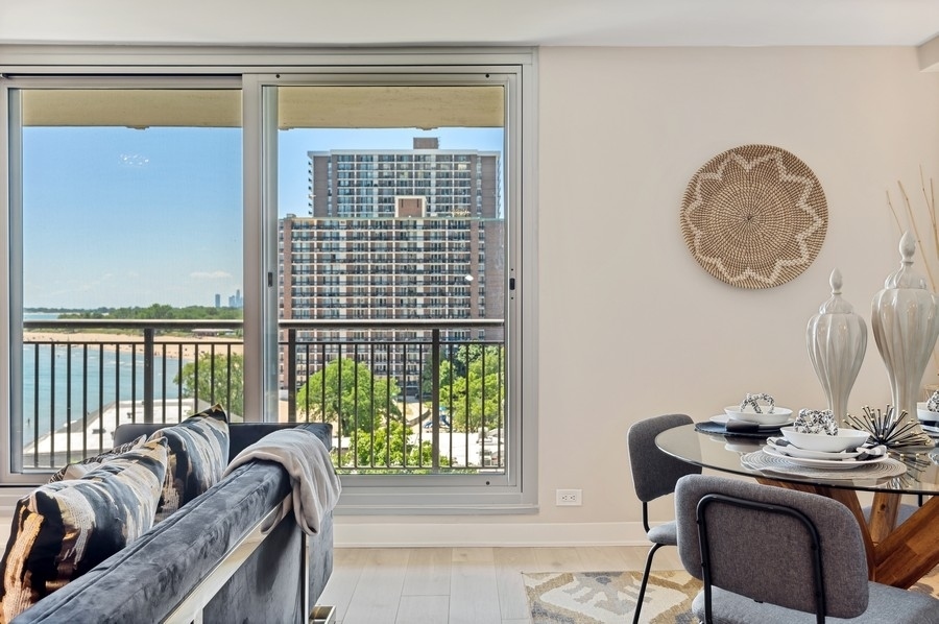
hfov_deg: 62.0
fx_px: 782
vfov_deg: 43.5
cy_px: 312
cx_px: 470
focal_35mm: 30
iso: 100
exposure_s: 1/15
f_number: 9
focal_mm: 30
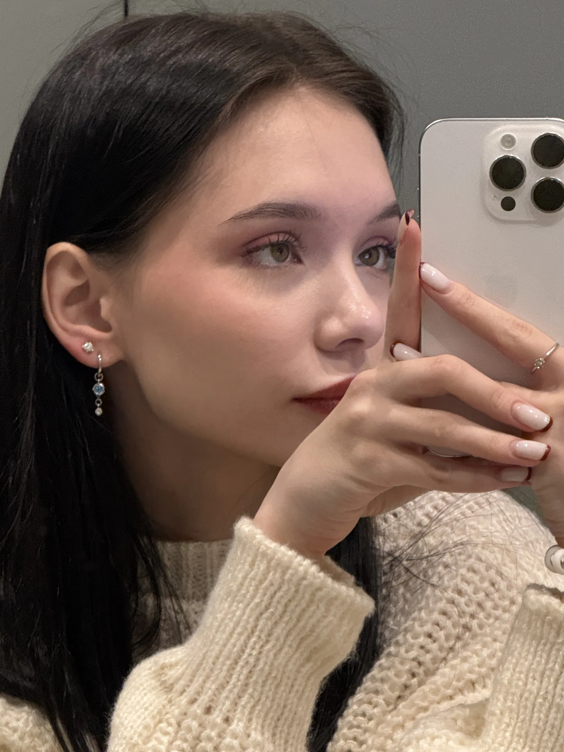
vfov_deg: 10.9
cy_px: 518
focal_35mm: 181
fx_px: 3932
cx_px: 277
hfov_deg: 8.2
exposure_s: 1/49
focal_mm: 15.66
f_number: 2.8
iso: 800
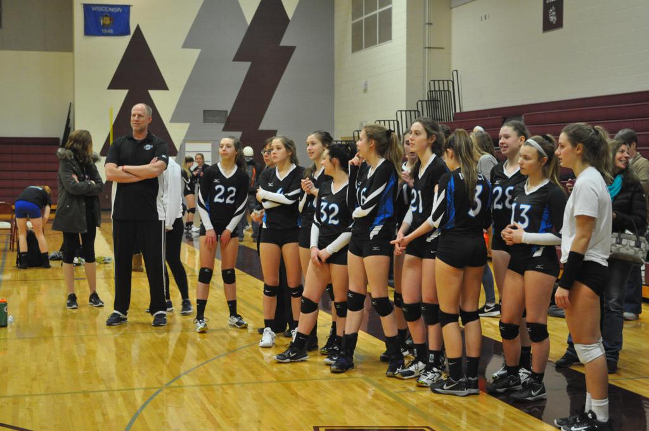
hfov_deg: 33.4
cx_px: 324
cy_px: 216
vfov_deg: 22.6
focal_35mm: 60
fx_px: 1080
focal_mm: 40
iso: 1600
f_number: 5.3
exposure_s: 1/60
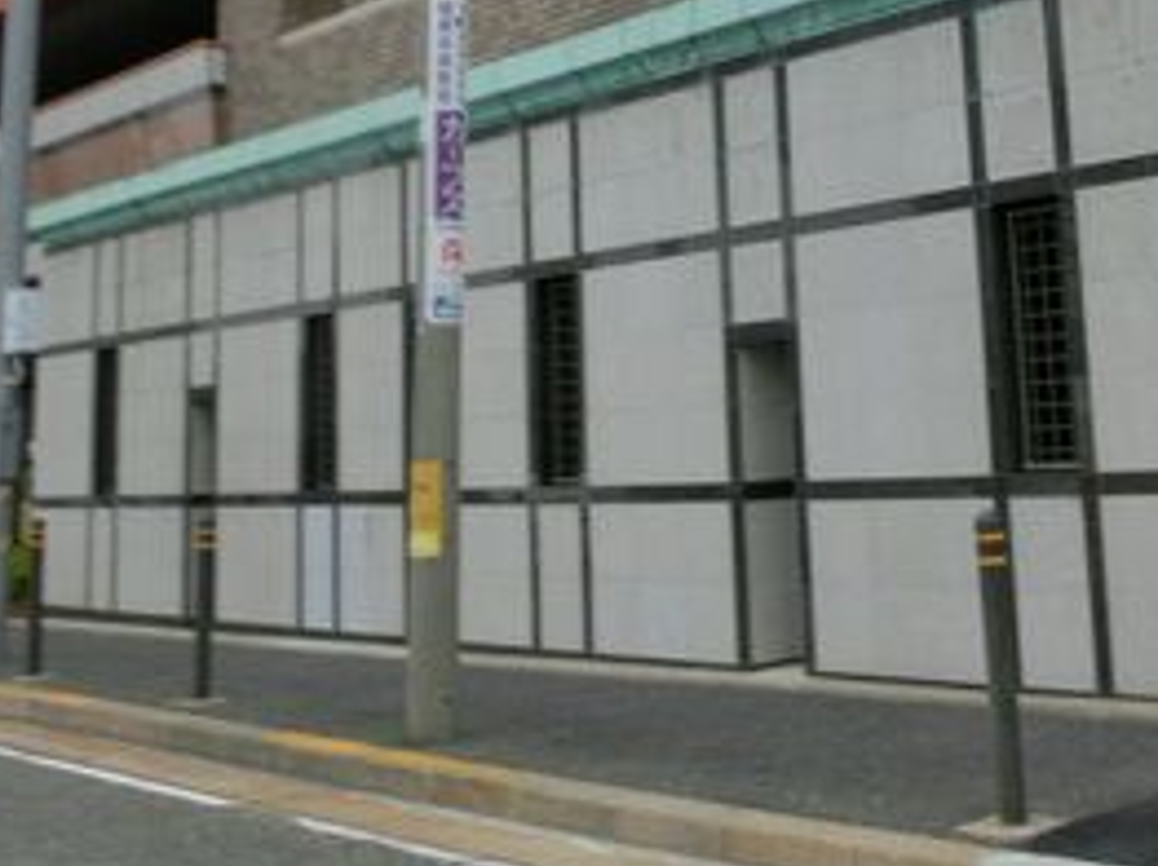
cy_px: 40
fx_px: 1838
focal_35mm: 55
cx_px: 809
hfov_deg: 34.5
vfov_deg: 25.4
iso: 80
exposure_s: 1/250
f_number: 3
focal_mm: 4.24
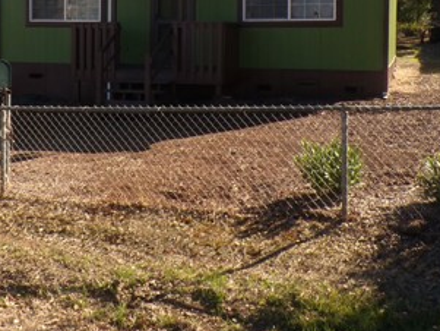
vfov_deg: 27.7
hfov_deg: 37.3
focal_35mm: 51
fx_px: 649
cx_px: 175
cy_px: 44
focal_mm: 4.3
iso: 100
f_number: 4.4
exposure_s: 1/280
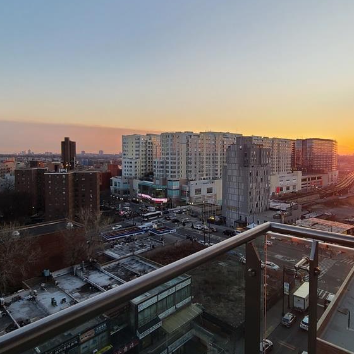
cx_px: 196
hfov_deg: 71.9
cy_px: 165
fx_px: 243
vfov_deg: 72.1
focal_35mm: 21
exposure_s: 1/234
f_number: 2.2
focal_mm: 2.2
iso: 50
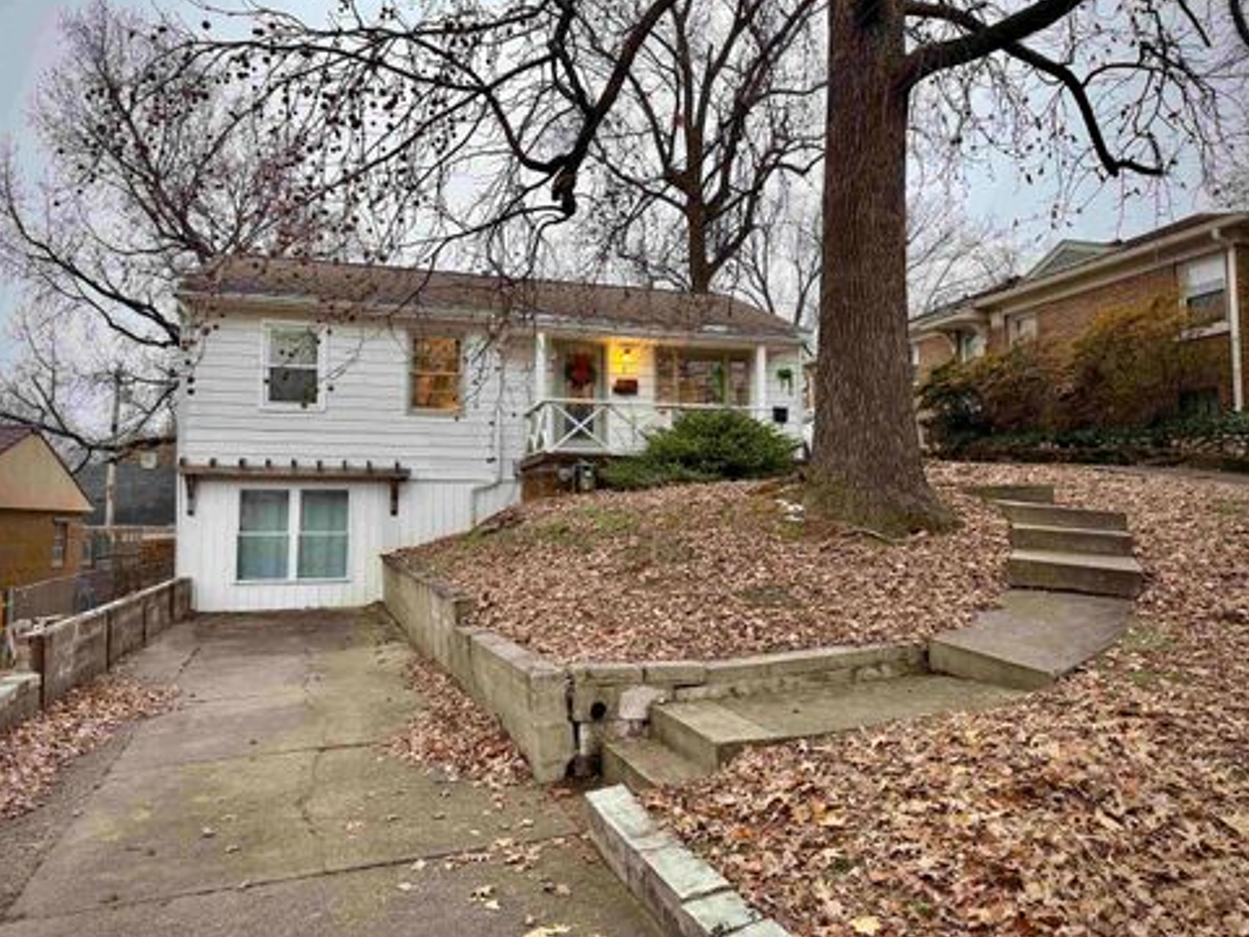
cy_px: 452
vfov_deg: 54.9
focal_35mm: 25
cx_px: 622
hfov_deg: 69.4
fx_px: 902
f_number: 1.78
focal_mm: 6.76
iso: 100
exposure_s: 1/121
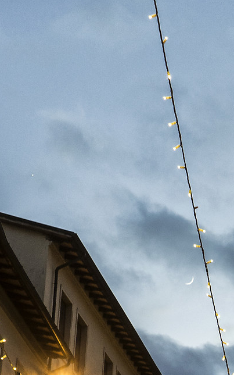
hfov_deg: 11.8
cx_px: 235
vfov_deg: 17.9
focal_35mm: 110
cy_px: 468
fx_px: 1123
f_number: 5.6
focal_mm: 29
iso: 500
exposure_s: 1/25
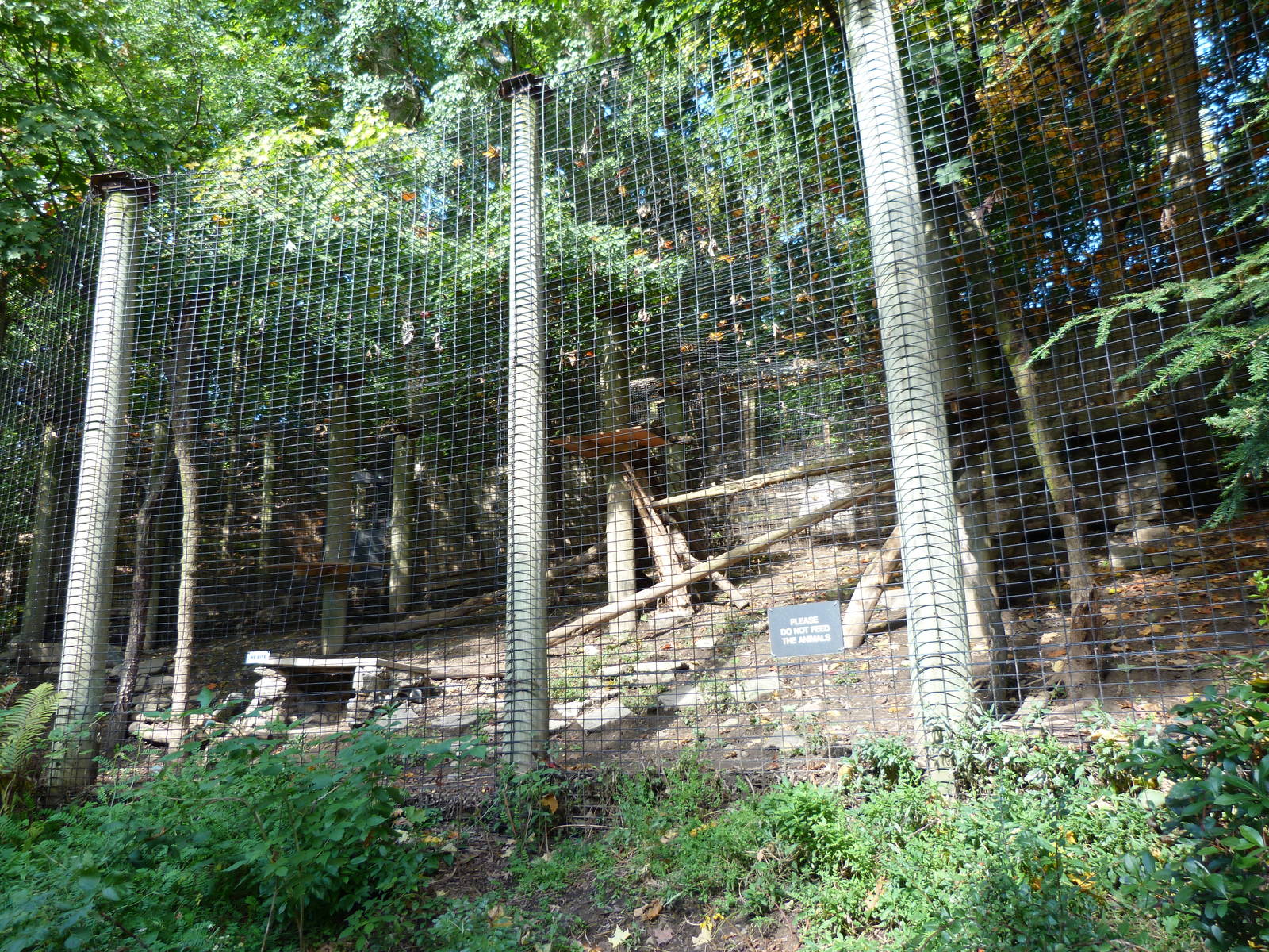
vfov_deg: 54.9
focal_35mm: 25
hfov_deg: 69.4
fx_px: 916
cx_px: 634
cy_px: 476
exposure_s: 1/60
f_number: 2.8
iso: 80
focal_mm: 4.5
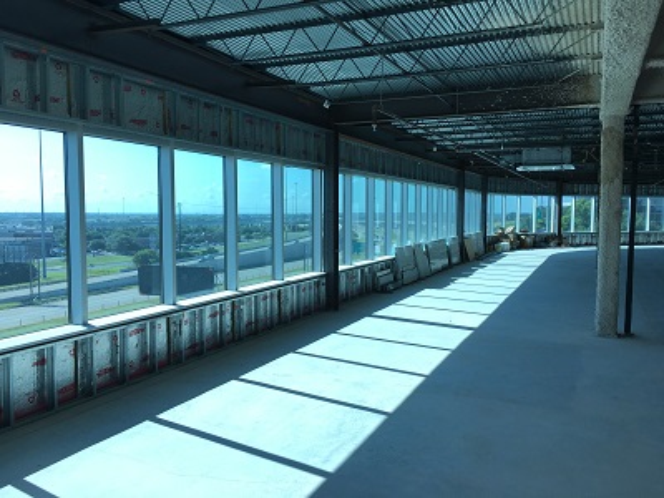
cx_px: 332
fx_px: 556
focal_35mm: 29
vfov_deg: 48.2
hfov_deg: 61.7
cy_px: 249
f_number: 2.2
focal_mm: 4.15
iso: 25
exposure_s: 1/320
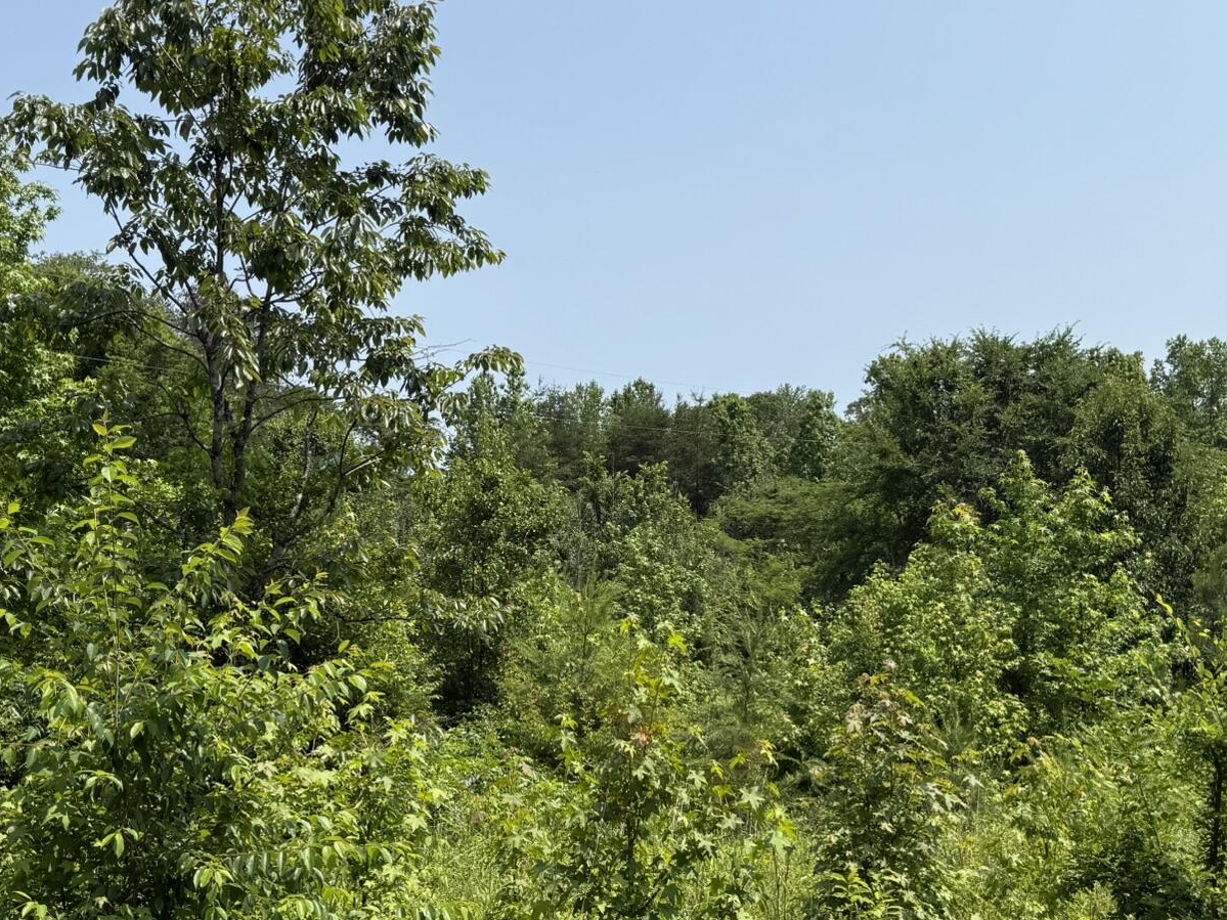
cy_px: 525
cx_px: 563
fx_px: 1453
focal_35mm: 41
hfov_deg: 45.7
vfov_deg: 35.1
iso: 80
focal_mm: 6.76
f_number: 1.78
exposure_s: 1/4975
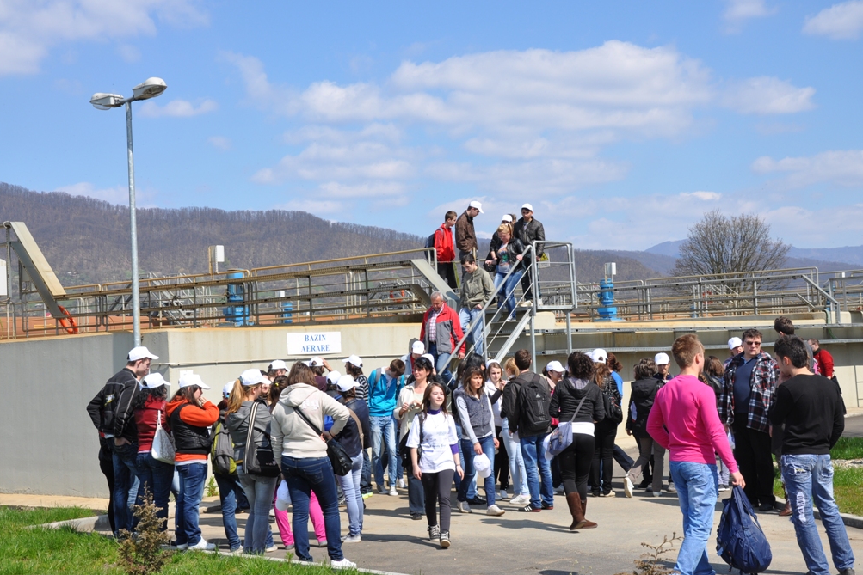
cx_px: 429
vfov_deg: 25.3
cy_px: 291
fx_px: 1283
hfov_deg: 37.2
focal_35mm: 54
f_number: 10
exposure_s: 1/400
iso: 200
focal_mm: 35
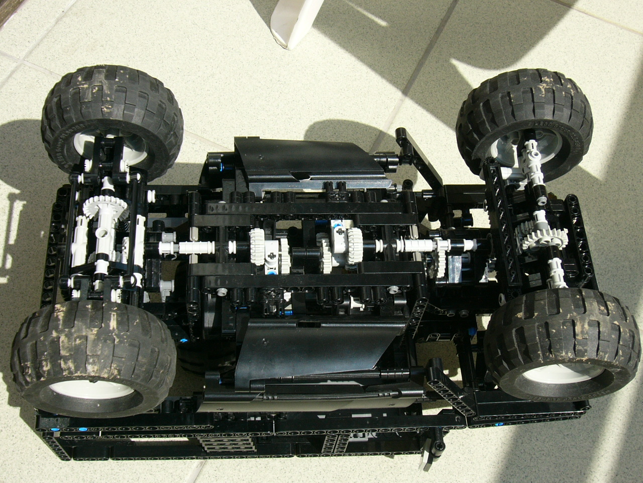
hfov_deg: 41.2
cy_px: 242
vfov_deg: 31.5
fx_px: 854
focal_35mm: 46
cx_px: 322
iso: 100
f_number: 9
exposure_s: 1/100
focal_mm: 7.6
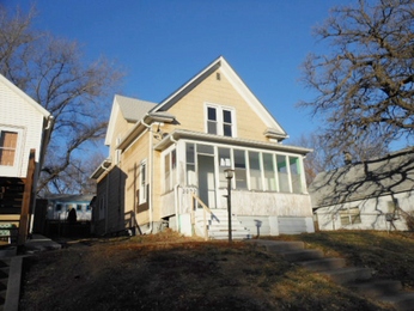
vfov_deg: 49.8
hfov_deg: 63.4
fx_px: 335
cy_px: 156
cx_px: 207
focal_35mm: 28
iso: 80
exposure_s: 1/1500
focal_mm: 5
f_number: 3.7
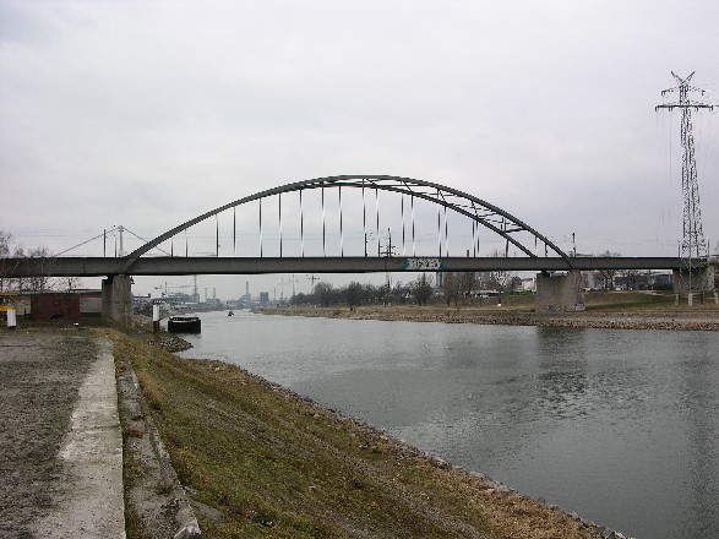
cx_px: 360
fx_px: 727
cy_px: 270
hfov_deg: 52.6
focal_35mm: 35
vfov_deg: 40.7
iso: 50
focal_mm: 8.9
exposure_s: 1/109
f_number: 7.1
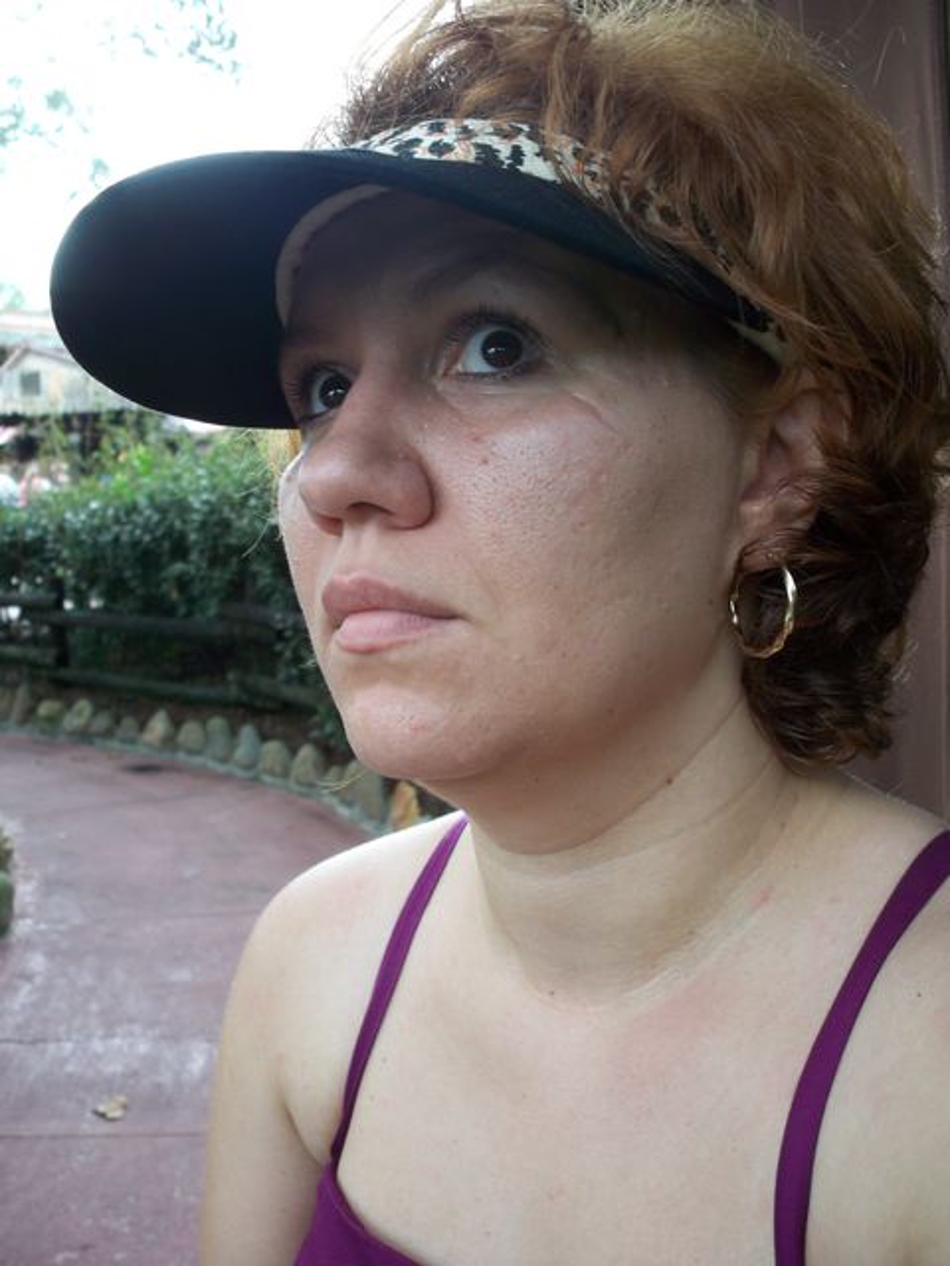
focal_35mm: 37
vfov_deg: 50.1
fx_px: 1354
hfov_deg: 38.7
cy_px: 633
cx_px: 475
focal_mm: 7.9
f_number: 3.4
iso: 64
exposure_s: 1/60
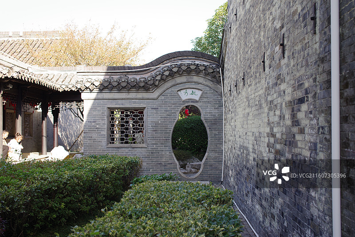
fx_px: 493
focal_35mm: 50
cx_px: 178
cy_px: 118
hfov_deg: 39.6
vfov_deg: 27.0
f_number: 5
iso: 200
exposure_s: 1/125
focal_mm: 50
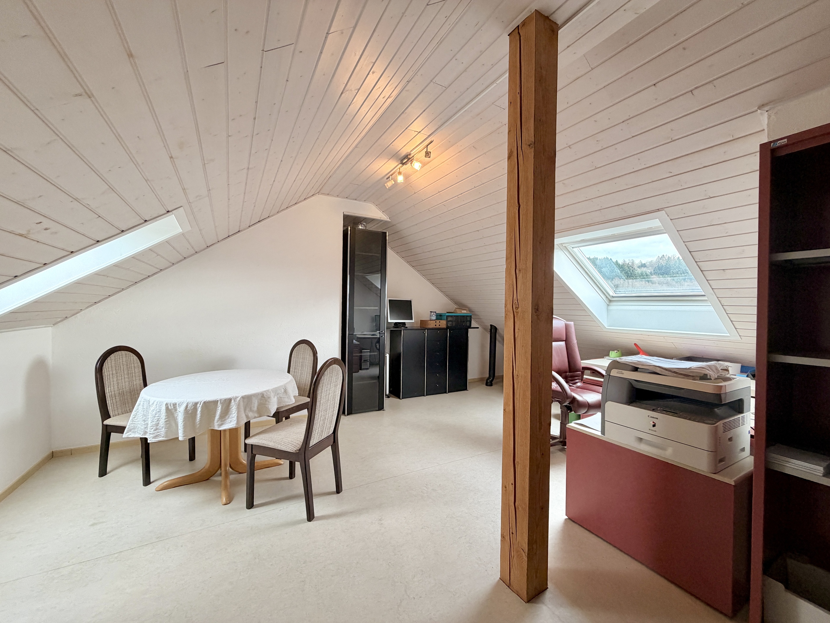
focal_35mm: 14
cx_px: 415
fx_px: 336
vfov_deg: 85.7
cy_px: 312
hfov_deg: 102.1
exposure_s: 1/100
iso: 160
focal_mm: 2.22
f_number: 2.2
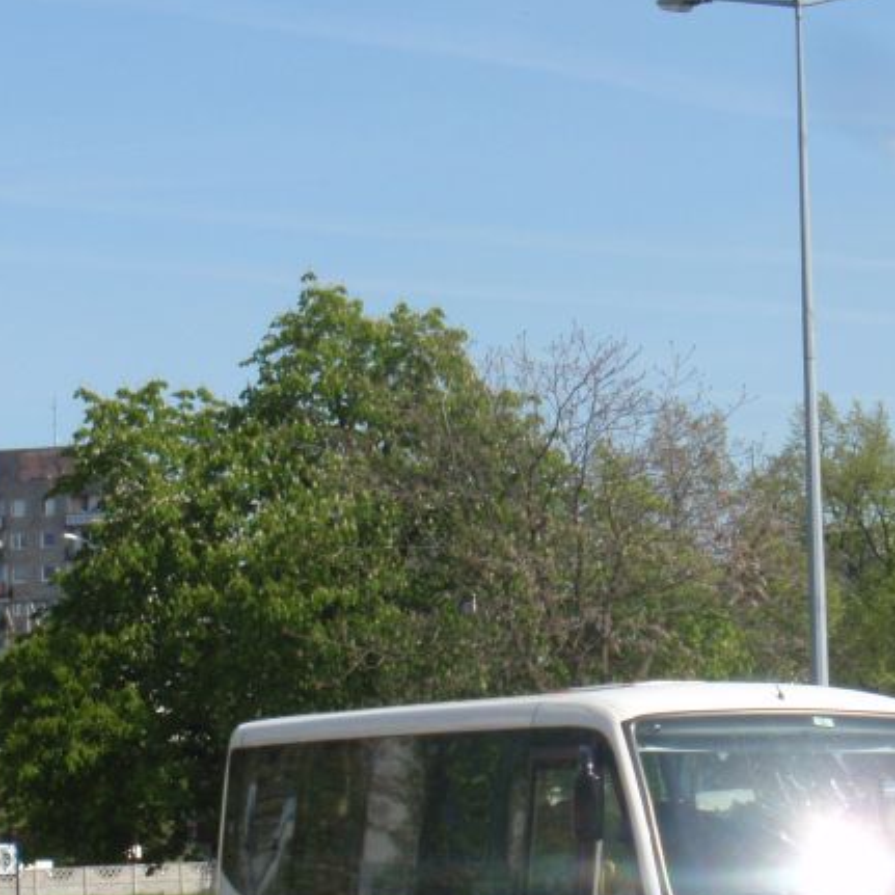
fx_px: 4300
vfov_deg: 11.9
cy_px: 656
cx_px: 712
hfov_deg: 11.8
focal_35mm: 147
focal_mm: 12.5
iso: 100
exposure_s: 1/500
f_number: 4.9
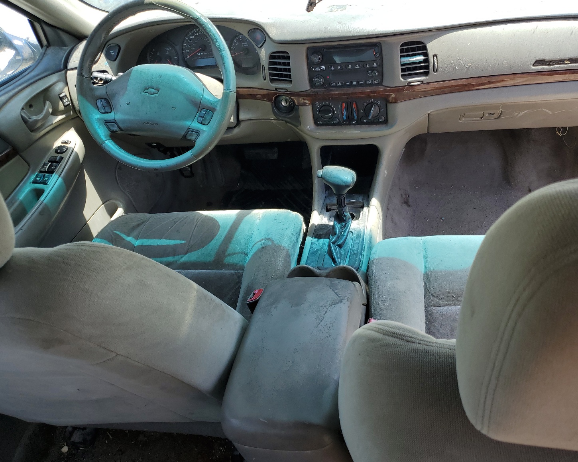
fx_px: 479
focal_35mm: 28
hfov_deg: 62.1
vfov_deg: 51.5
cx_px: 313
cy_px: 227
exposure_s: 1/370
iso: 50
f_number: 1.5
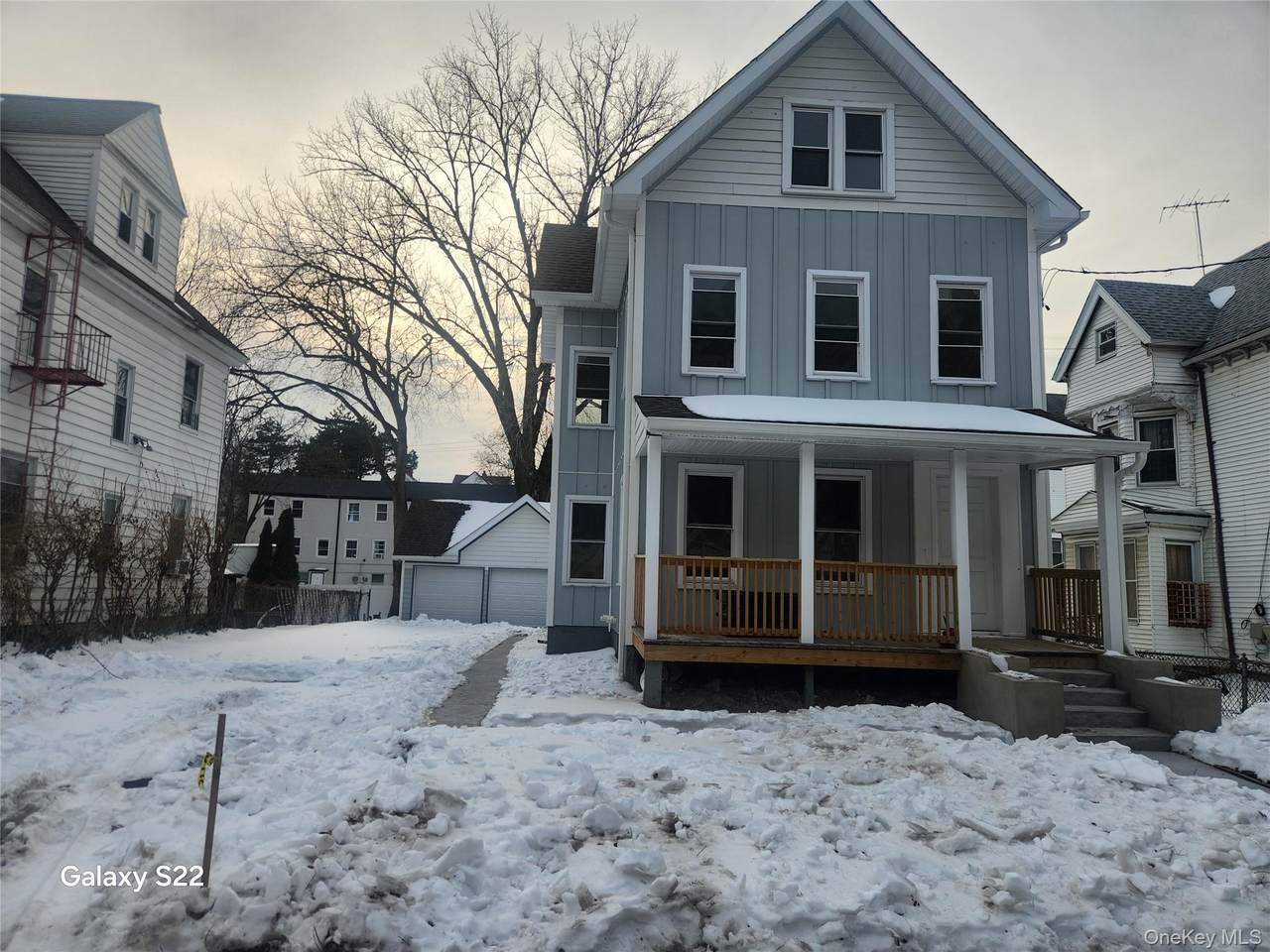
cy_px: 476
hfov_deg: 73.9
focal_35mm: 23
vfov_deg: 58.9
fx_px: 844
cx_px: 635
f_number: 1.8
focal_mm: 5.4
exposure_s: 1/227
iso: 20
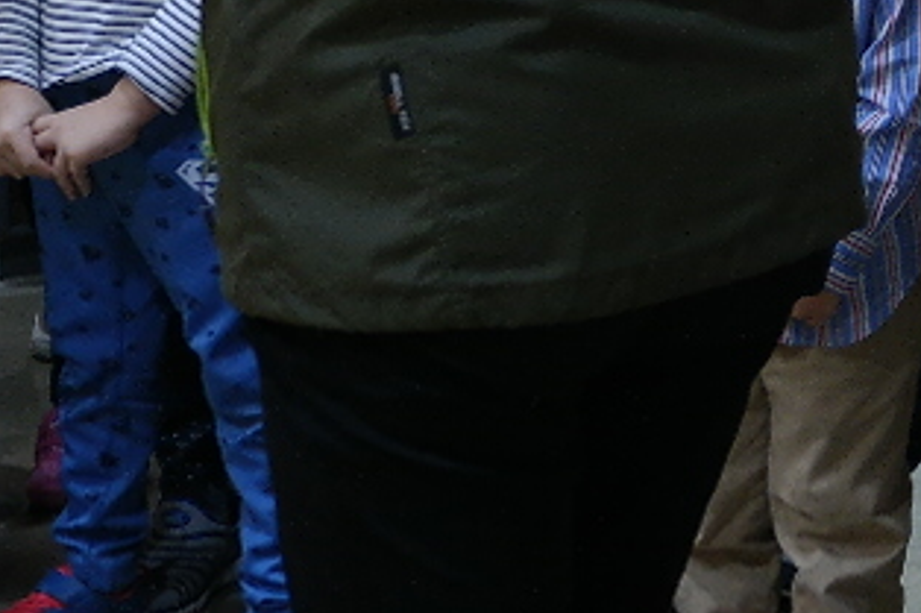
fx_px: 4219
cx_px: 1059
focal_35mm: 165
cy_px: 138
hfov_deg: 12.2
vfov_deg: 8.3
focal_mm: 20
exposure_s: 1/40
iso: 400
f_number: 3.5
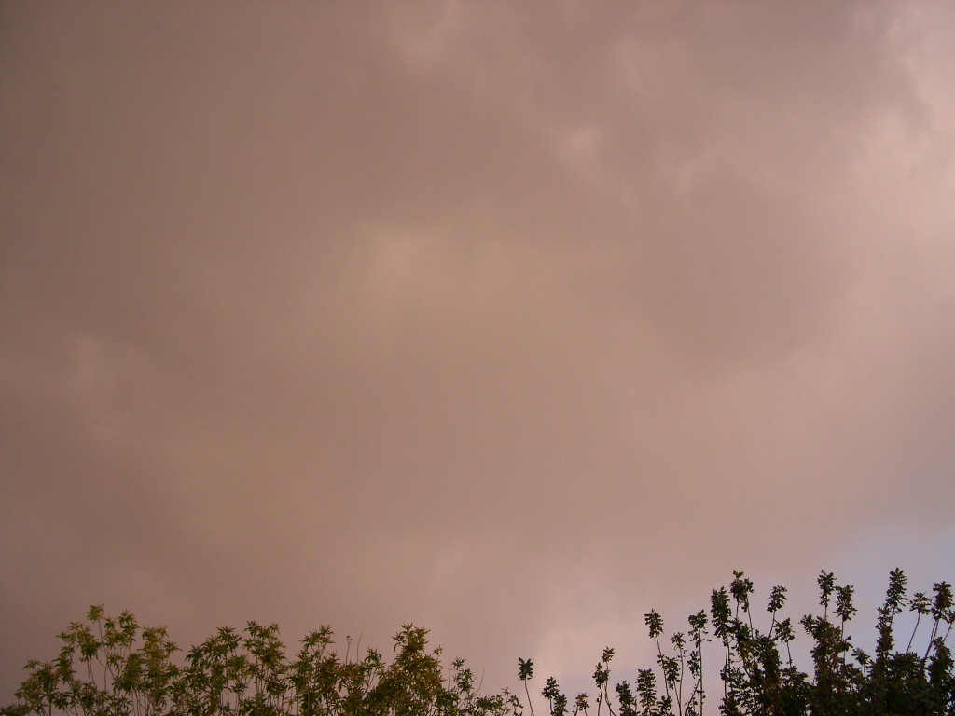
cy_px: 358
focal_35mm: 38
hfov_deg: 49.0
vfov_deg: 37.7
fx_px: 1048
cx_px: 478
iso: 100
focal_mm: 8
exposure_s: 1/104
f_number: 2.8
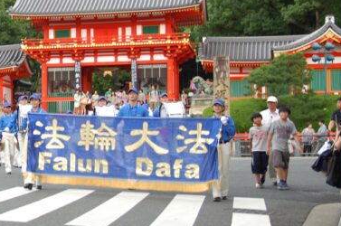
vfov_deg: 12.9
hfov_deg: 18.2
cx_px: -82
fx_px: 1002
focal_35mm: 106
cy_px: 130
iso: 200
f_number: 2.8
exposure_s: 1/30
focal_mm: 26
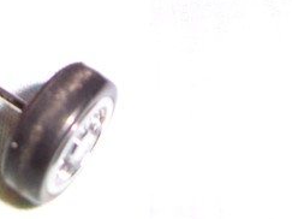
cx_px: 0
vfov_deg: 14.9
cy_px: -64
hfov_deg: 20.0
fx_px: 801
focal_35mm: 95
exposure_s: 1/20
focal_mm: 6
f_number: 3
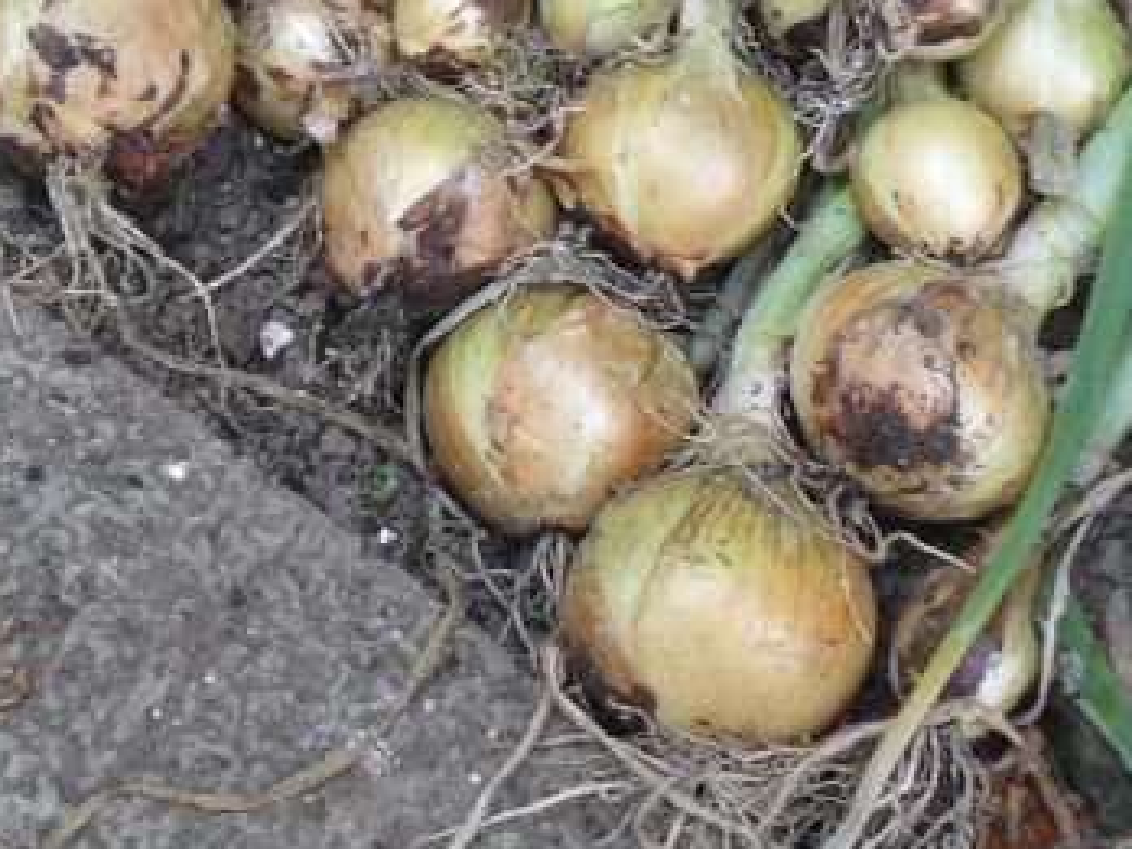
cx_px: 65
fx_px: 3466
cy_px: -368
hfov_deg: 18.2
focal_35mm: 106
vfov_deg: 13.3
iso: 100
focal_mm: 6
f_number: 2.8
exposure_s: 1/50
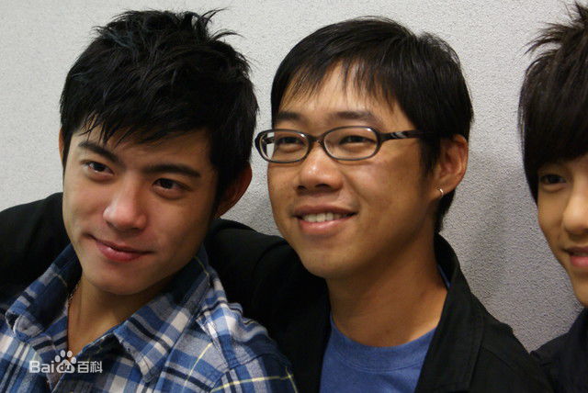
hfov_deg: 22.6
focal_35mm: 90
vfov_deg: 15.2
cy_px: 196
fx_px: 1471
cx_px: 294
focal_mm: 60
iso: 400
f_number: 5.6
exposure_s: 1/15
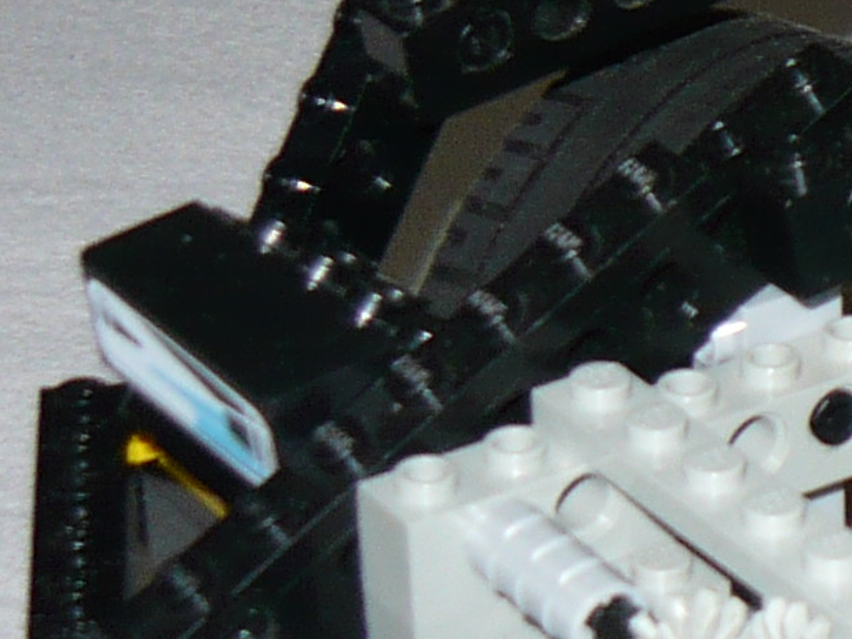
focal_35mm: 174
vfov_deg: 8.5
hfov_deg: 10.1
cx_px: 1970
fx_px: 4282
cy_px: 631
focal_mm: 5.5
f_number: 2.8
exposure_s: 1/30
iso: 100
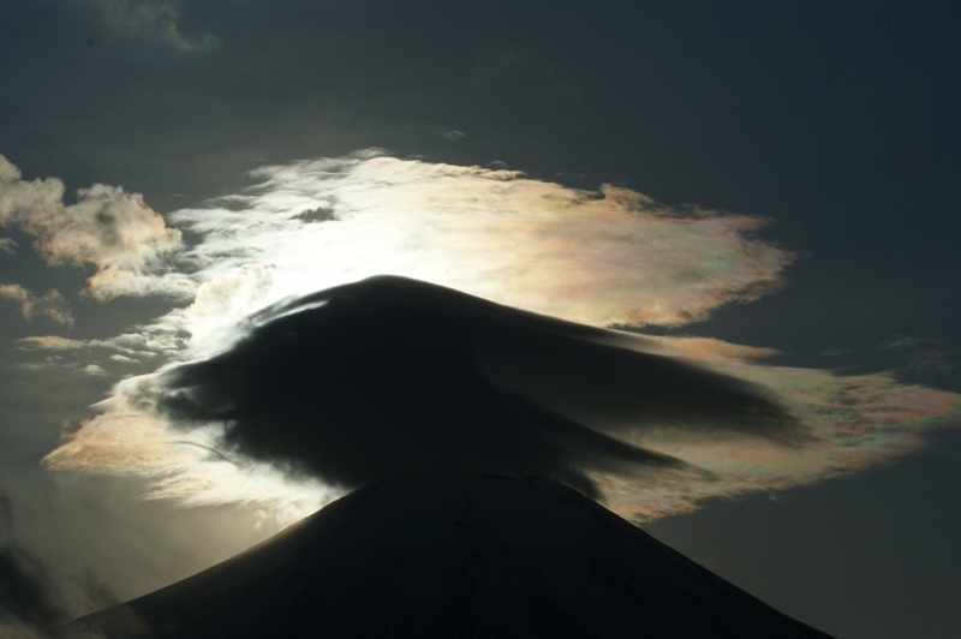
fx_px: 3001
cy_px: 320
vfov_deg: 12.2
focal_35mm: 112
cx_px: 480
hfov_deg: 18.2
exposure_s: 1/2000
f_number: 22
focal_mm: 75
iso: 200
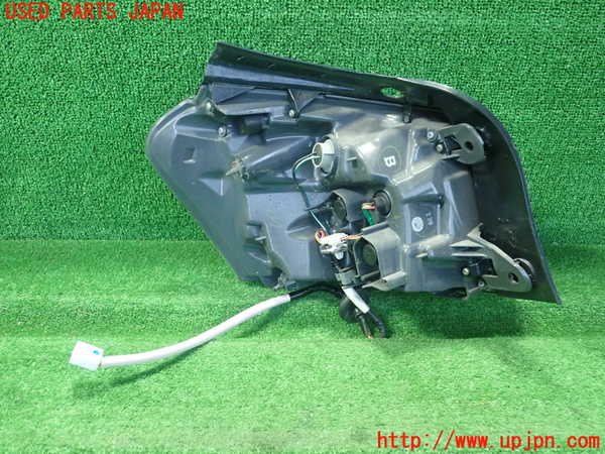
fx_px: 524
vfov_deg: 46.8
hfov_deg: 60.0
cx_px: 302
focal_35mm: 30
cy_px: 227
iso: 800
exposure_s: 1/125
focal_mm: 5.5
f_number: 2.3
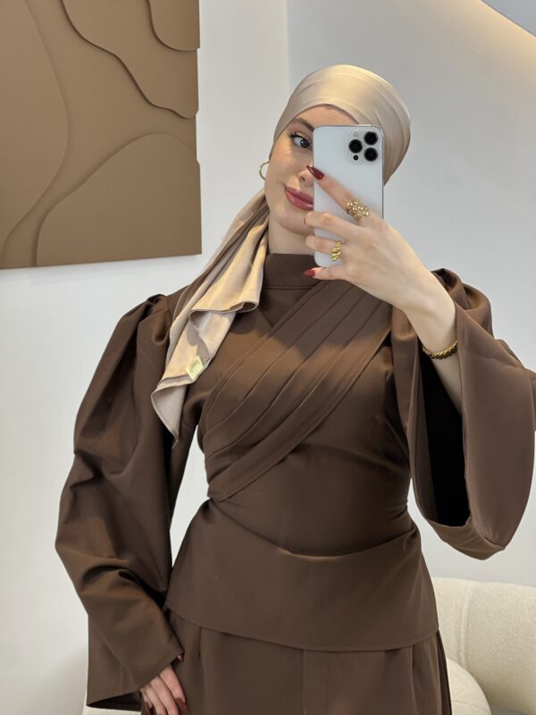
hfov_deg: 19.1
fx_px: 1590
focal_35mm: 77
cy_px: 358
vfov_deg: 25.3
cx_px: 268
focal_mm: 9
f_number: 2.8
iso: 32
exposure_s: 1/100
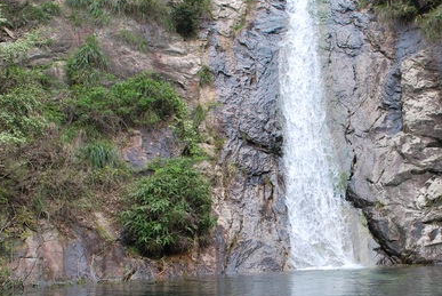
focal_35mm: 62
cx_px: 315
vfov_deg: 21.8
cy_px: 206
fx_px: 762
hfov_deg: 31.9
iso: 125
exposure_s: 1/125
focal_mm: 20
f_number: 5.6
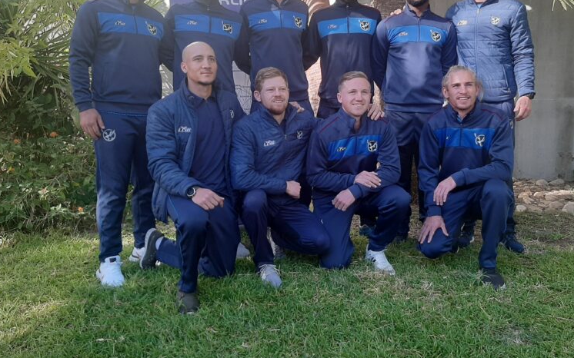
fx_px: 516
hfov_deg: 58.1
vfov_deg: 38.3
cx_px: 309
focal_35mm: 33
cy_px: 160
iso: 40
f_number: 1.7
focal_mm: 3.93
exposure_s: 1/192
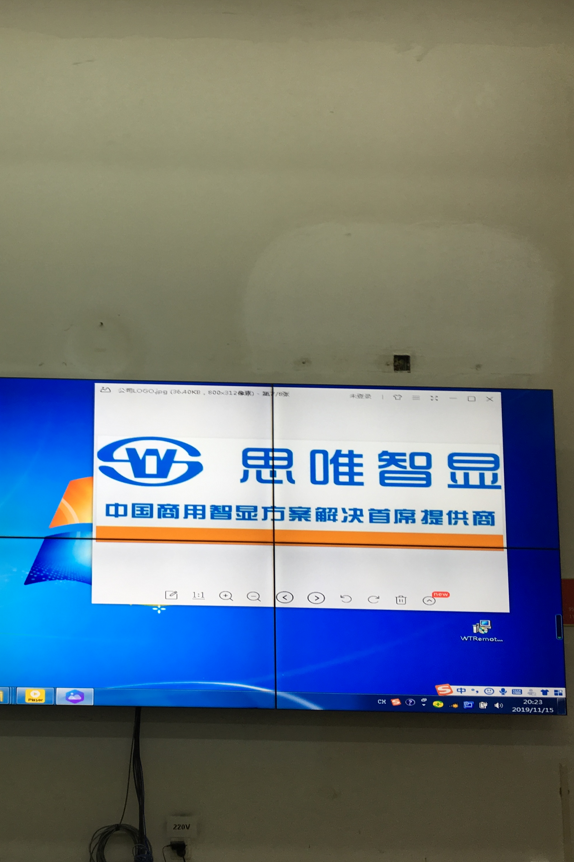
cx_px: 80
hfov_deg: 31.4
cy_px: 428
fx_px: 981
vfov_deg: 47.4
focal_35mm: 41
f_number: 2.2
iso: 25
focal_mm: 4.15
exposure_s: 1/50
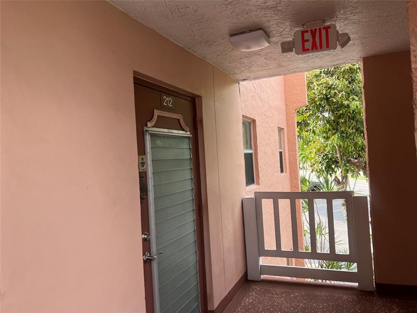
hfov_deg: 67.3
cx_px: 208
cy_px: 156
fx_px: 313
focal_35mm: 26
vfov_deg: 53.1
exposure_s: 1/887
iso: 50
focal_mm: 5.7
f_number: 1.5
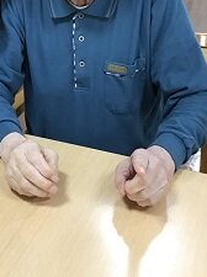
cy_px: 50
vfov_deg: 27.6
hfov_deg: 20.7
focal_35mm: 69
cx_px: 11
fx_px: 552
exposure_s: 1/30
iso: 64
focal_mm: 3.3
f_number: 2.4
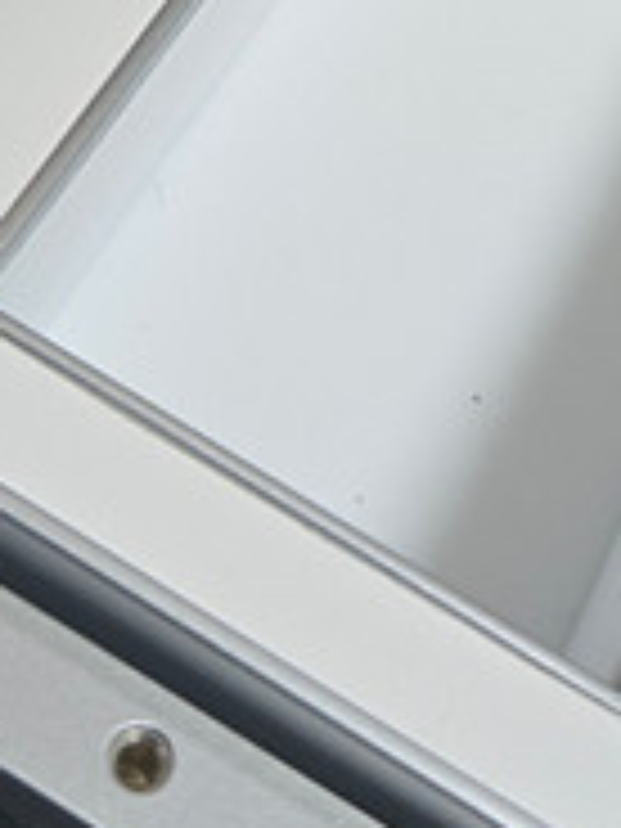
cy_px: -261
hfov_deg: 15.7
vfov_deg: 19.2
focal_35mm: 94
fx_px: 2248
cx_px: 340
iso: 200
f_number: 1.8
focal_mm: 5.4
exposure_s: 1/120
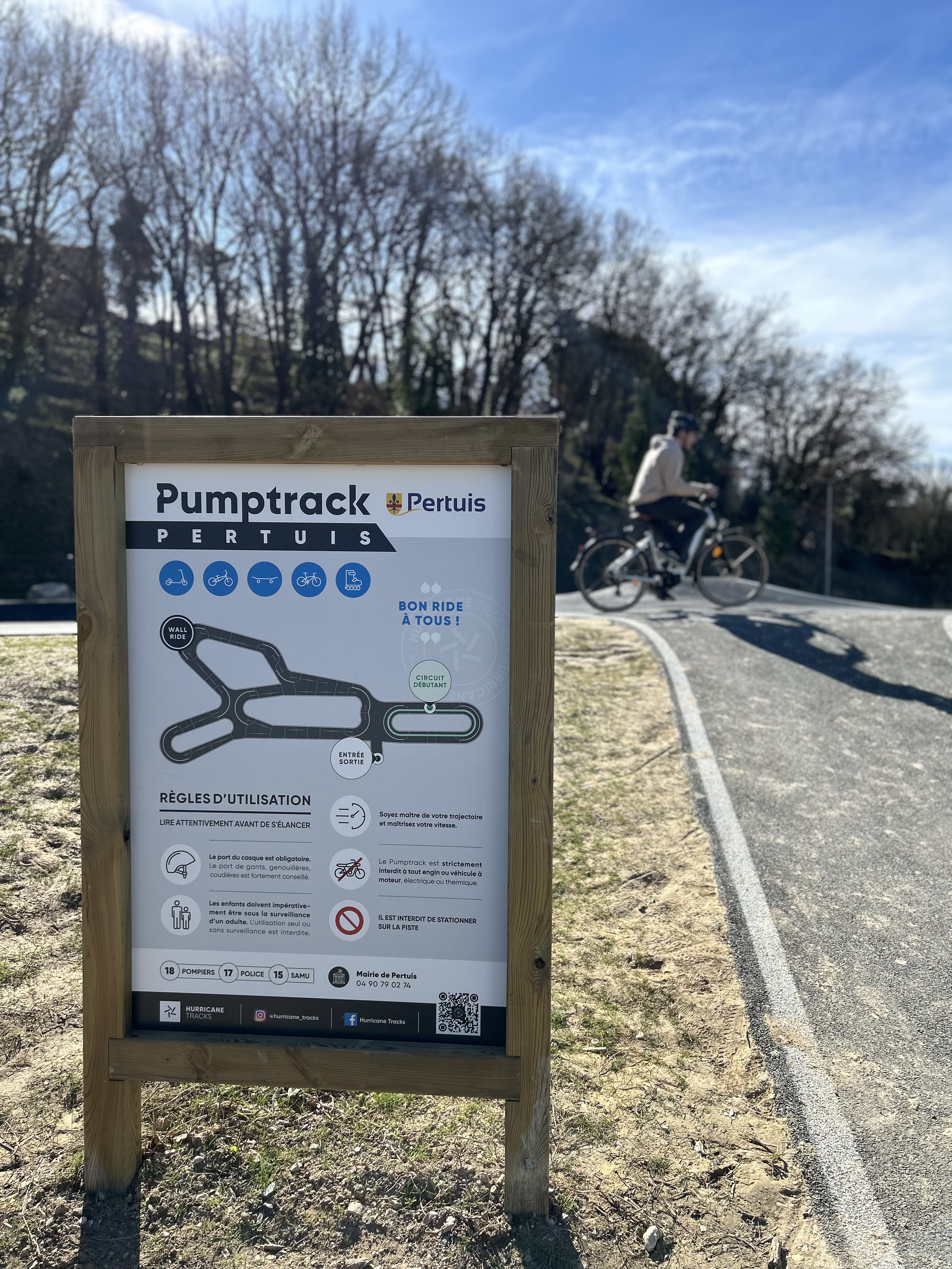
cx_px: 476
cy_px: 634
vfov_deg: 67.3
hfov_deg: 53.1
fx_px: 953
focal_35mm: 26
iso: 50
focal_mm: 5.7
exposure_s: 1/3165
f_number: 1.5
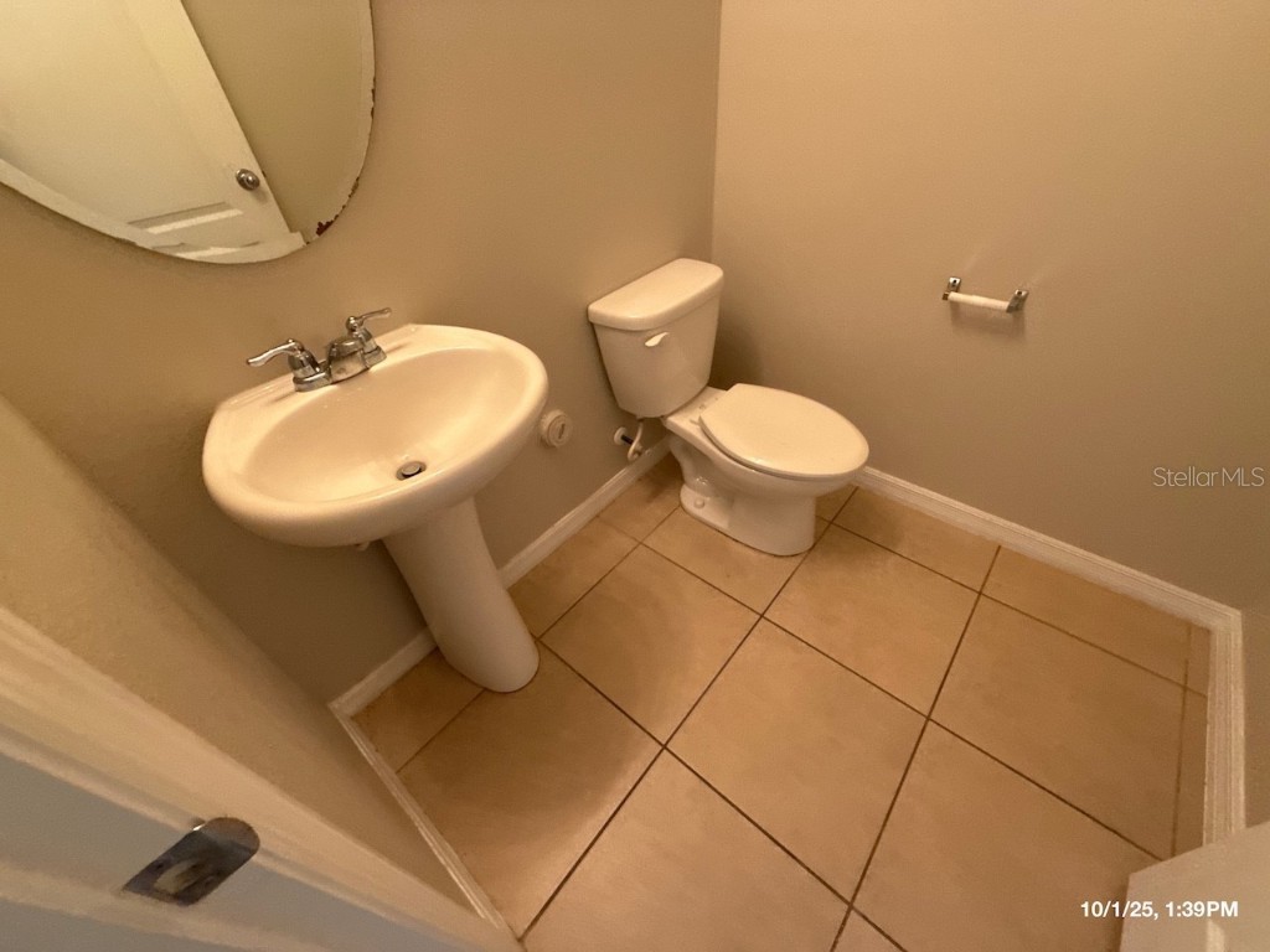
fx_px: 514
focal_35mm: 14
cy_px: 476
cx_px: 635
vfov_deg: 85.7
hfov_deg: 102.1
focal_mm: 2.22
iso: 500
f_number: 2.2
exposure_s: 1/60
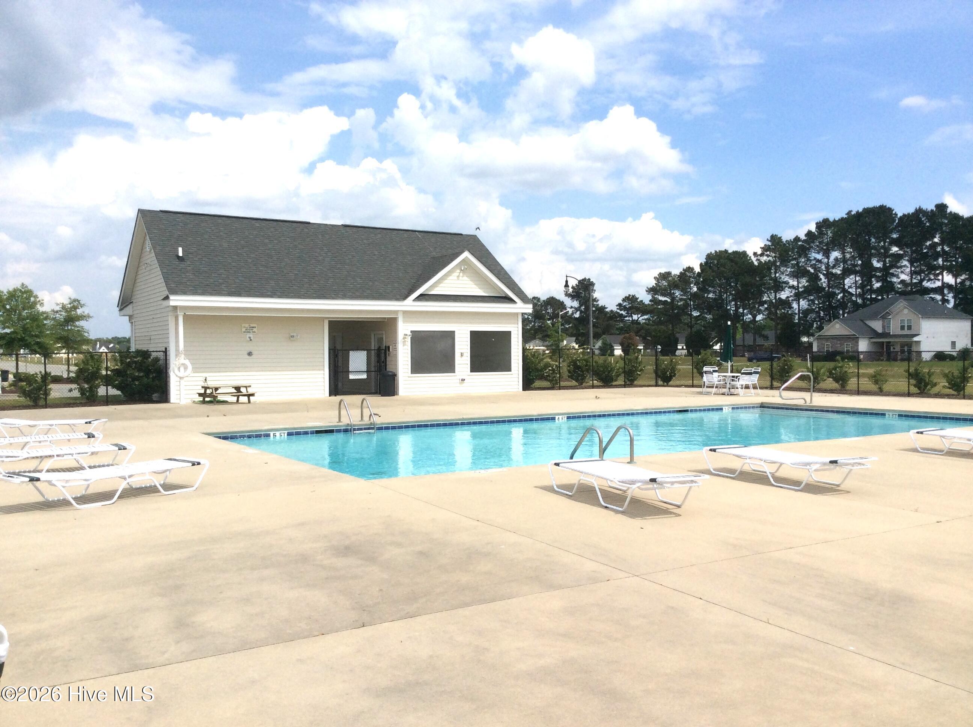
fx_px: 926
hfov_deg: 55.4
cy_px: 364
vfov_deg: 42.8
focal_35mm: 33
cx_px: 486
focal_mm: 3.3
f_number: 2.4
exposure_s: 1/3012
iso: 32
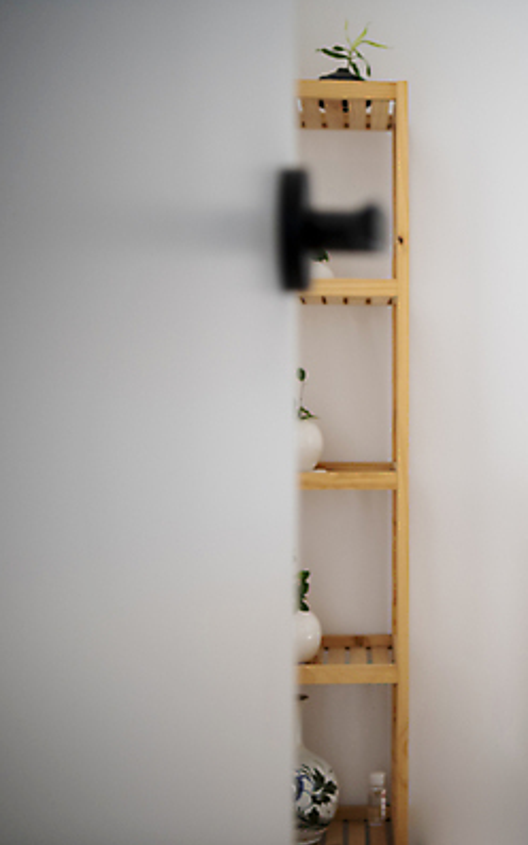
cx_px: 496
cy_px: 424
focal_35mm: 74
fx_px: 1704
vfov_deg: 27.9
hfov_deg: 17.3
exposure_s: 1/250
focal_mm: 48
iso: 400
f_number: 2.8
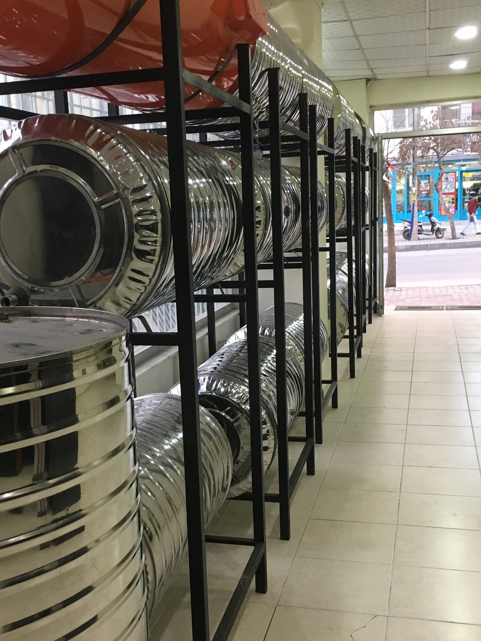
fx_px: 759
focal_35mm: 41
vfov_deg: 45.7
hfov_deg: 35.1
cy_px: 345
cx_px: 213
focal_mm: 4.15
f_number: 2.2
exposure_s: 1/33
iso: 125
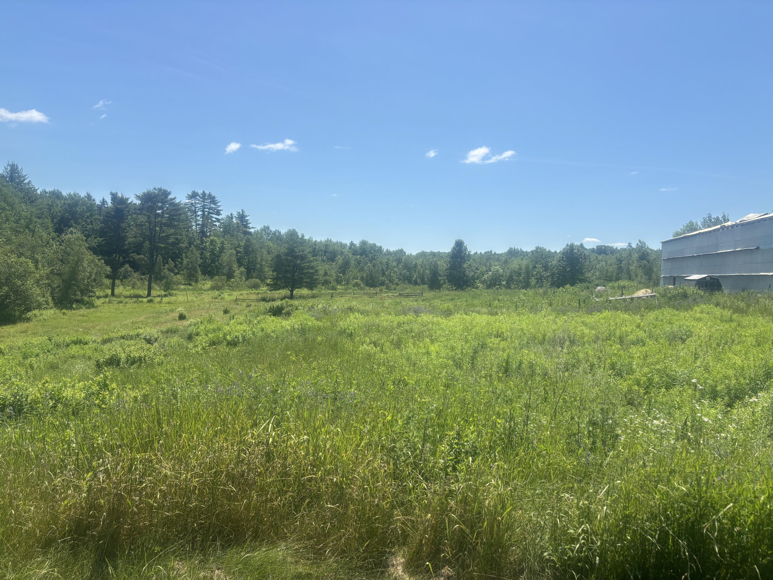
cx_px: 386
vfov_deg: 53.1
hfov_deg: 67.3
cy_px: 290
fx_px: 581
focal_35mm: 26
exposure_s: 1/3021
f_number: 1.6
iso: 50
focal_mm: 5.96
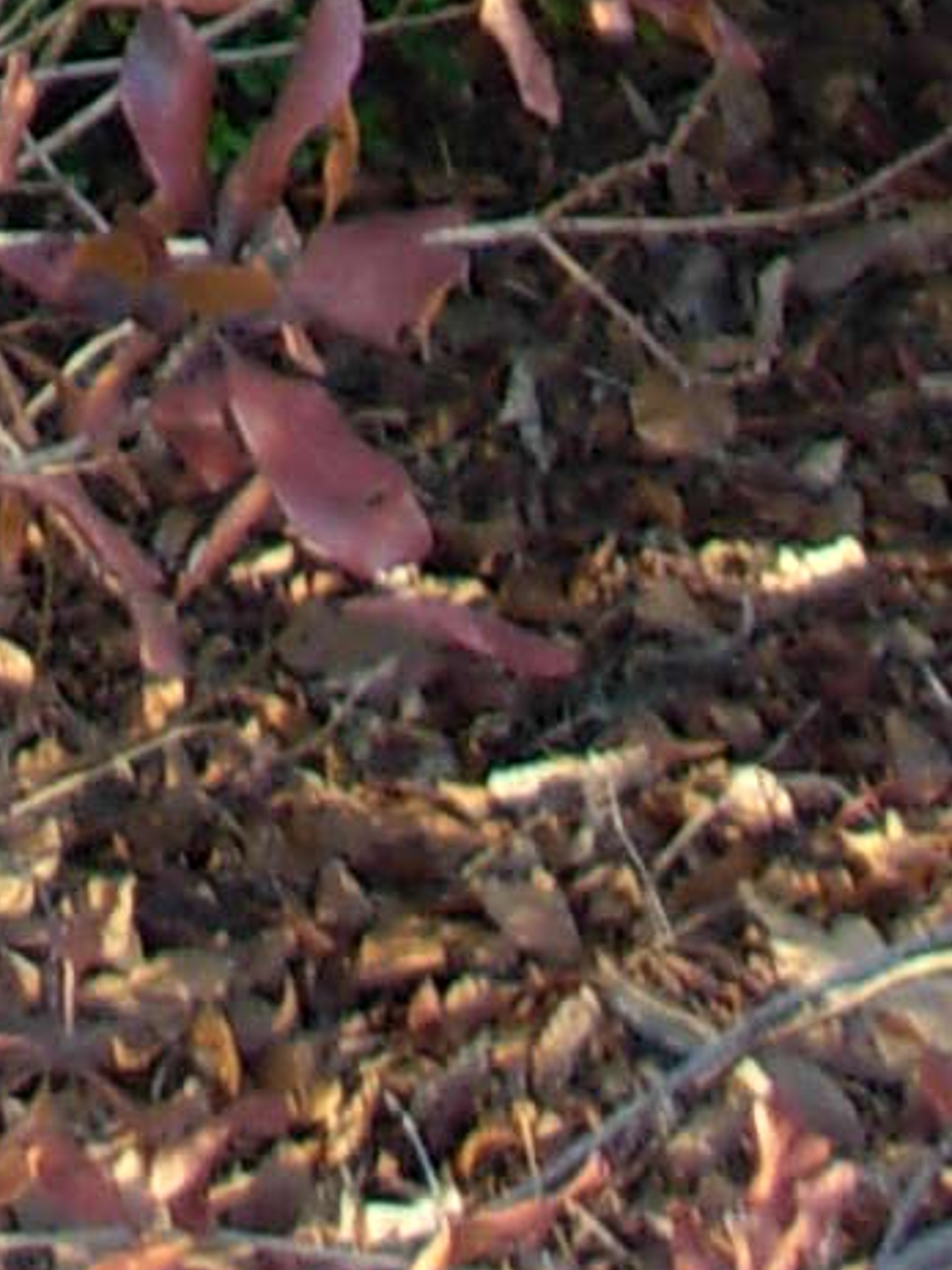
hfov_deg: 5.7
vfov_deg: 6.9
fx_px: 9245
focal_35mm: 252
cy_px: -2905
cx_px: -1221
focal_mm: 6.3
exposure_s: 1/82.9
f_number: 2.9
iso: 79
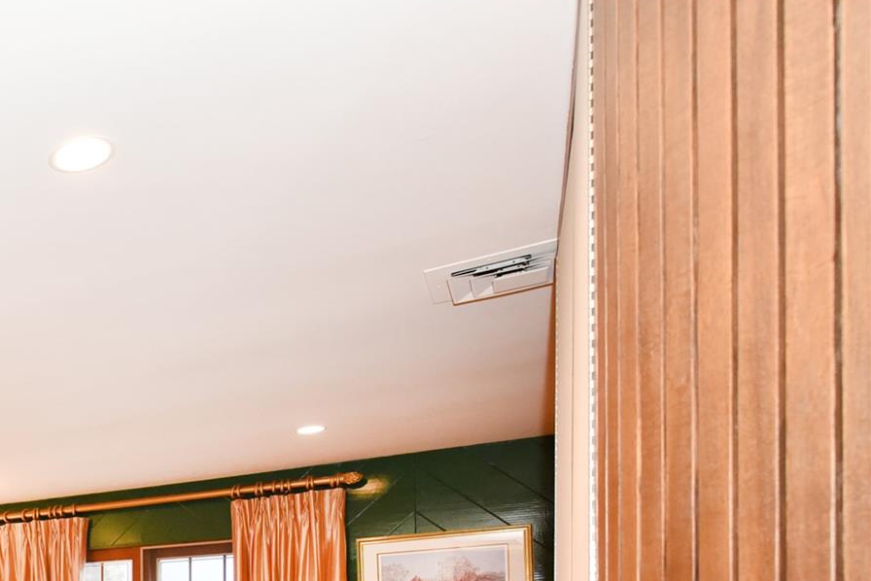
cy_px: 652
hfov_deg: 43.0
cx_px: -123
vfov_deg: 34.9
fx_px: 774
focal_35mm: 32
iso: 2000
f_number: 5
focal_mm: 14
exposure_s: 1/50
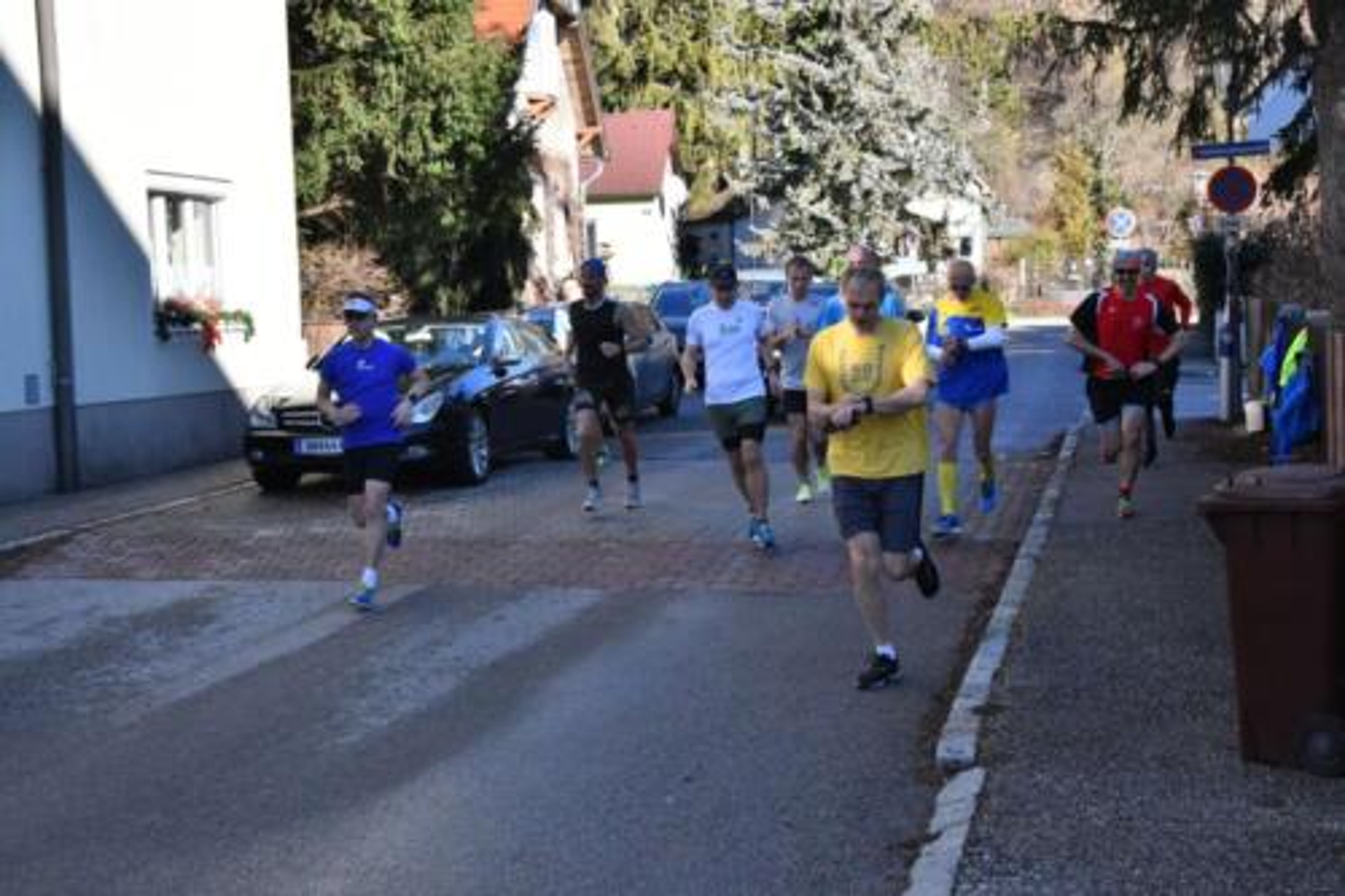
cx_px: 672
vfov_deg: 28.1
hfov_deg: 41.1
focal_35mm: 48
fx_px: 1793
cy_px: 448
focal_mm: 32
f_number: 14
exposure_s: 1/800
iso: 2000
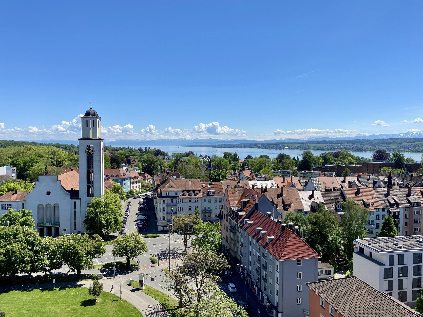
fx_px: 318
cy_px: 158
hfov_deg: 67.3
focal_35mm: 26
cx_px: 212
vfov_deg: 53.1
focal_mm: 4.25
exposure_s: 1/3401
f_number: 1.8
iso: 32
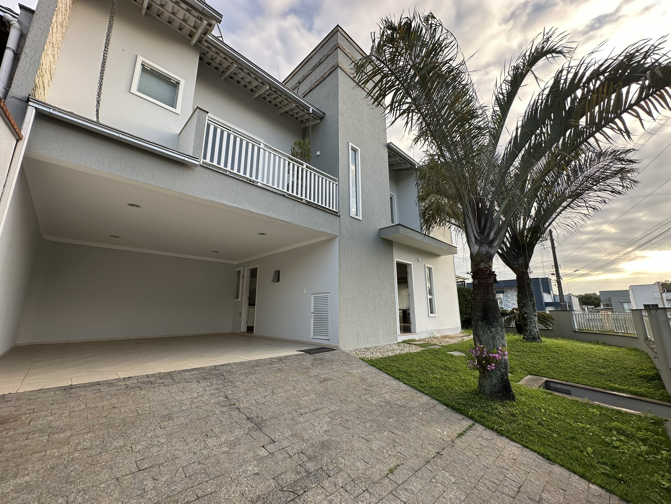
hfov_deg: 102.1
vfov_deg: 85.7
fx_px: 271
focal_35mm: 14
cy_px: 252
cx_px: 336
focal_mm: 2.22
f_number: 2.2
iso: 40
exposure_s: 1/261
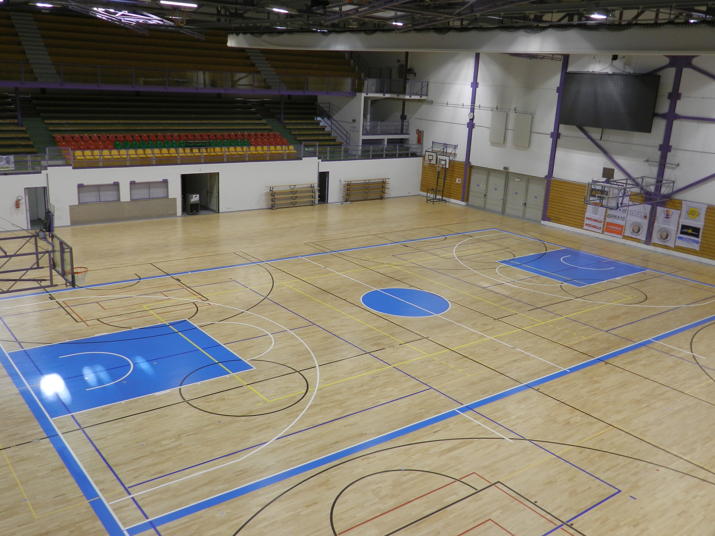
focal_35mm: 32
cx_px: 358
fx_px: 661
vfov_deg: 44.2
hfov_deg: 56.8
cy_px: 268
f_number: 3.7
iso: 220
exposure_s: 1/30
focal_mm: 5.6
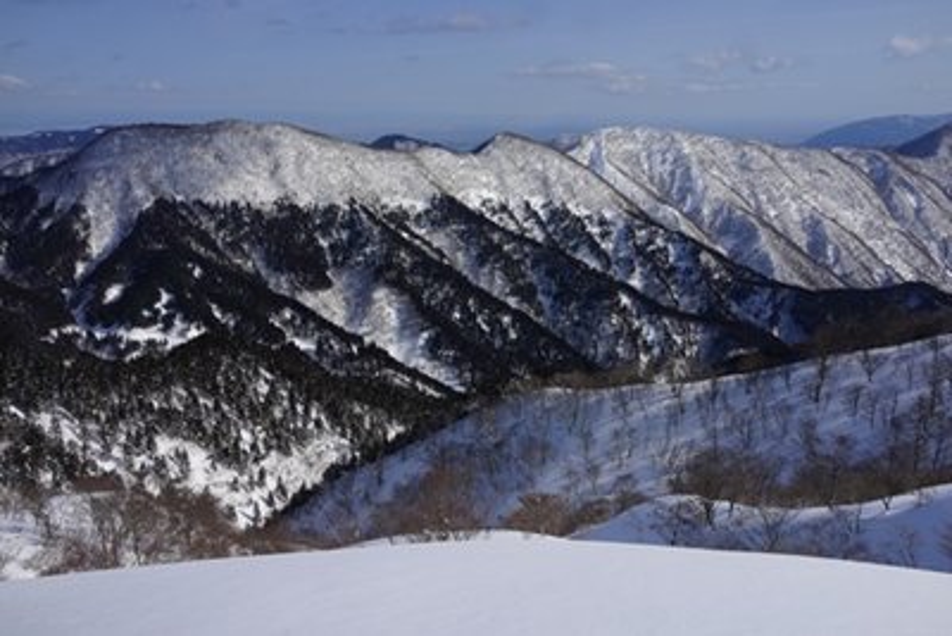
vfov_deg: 37.9
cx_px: 476
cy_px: 318
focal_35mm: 35
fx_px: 926
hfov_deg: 54.4
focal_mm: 35
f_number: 11
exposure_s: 1/400
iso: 100
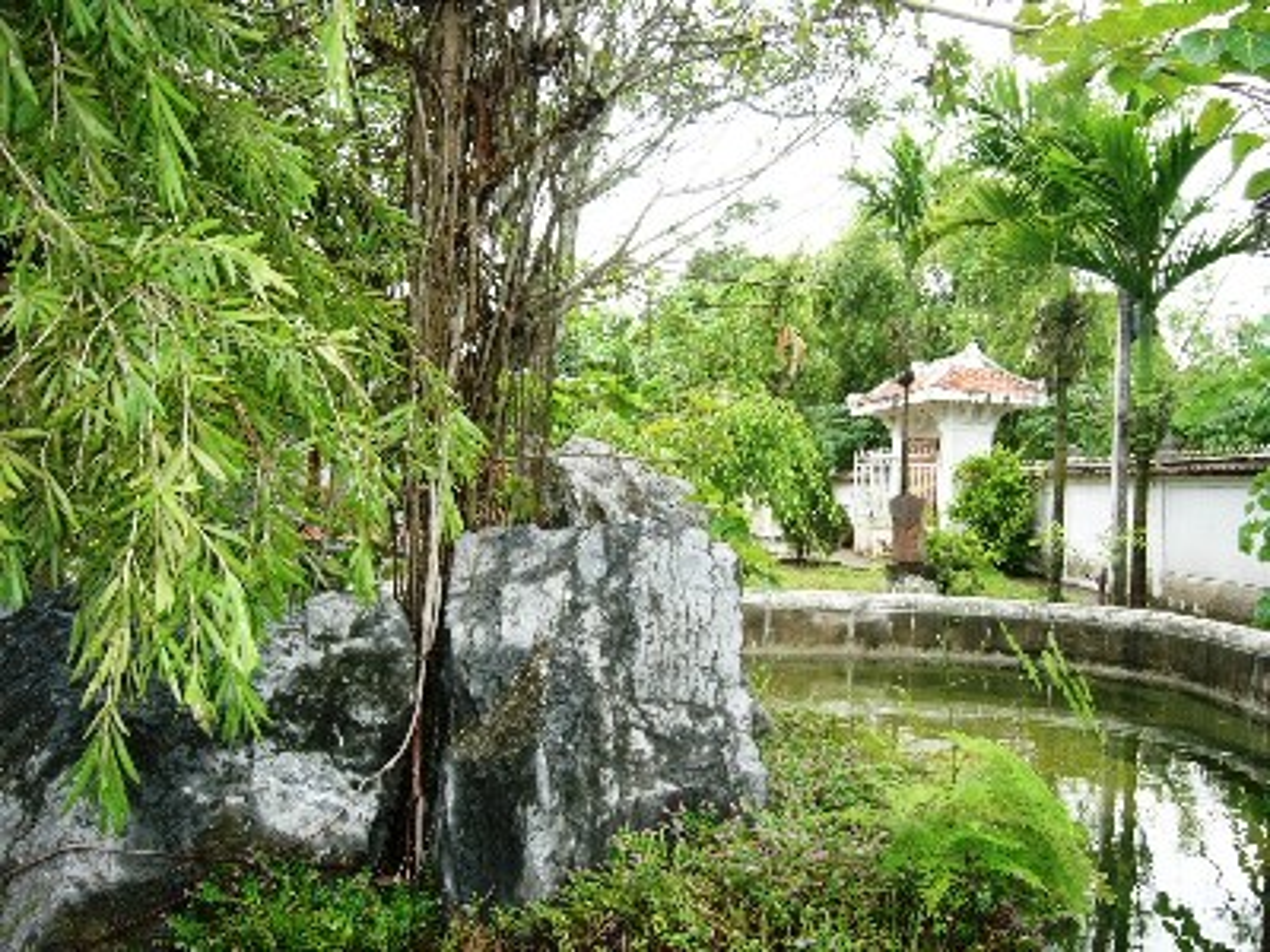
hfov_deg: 52.6
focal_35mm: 35
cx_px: 635
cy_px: 476
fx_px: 1284
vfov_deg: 40.7
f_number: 2.8
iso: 100
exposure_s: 1/30
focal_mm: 5.8
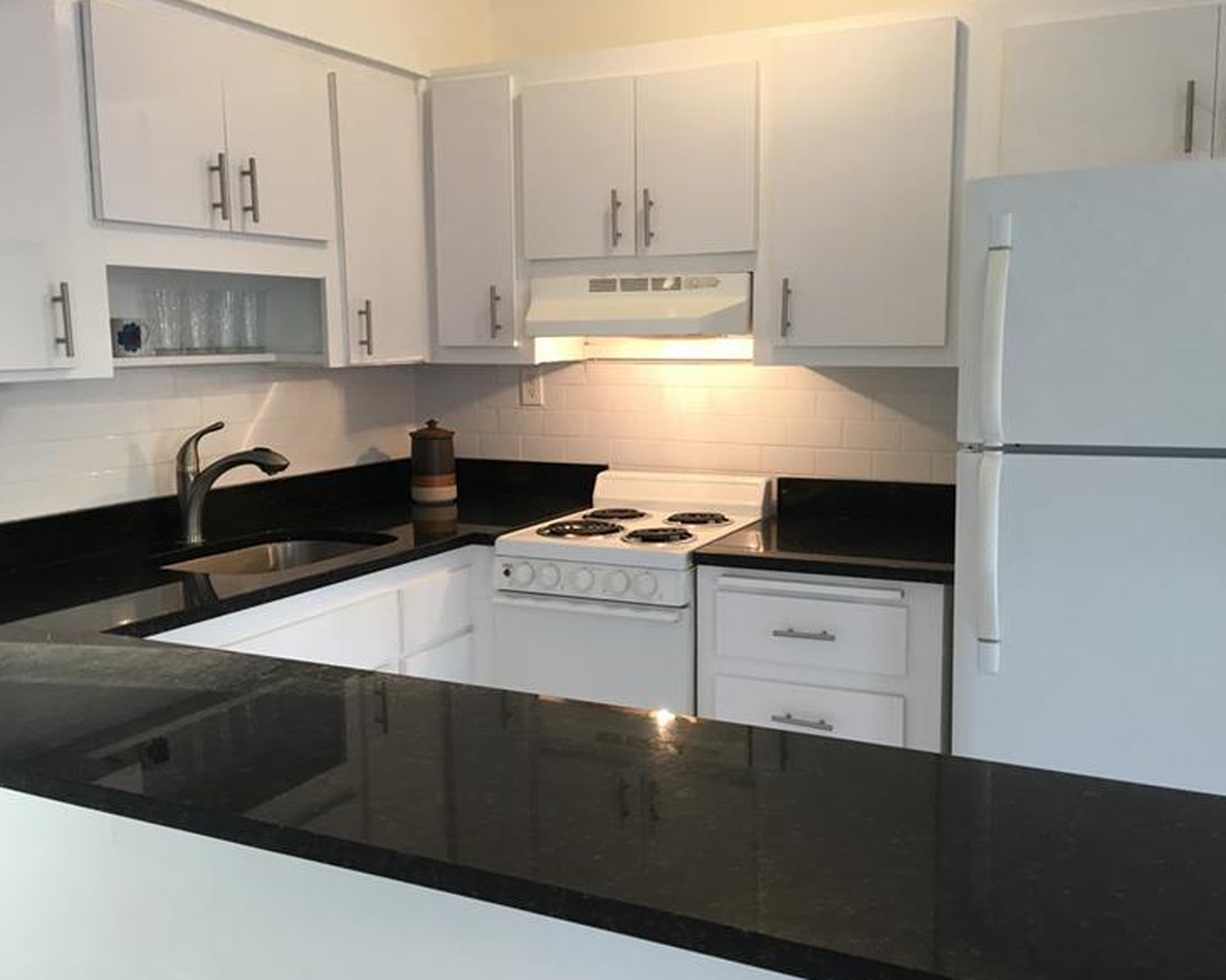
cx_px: 648
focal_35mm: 31
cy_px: 488
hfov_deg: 57.1
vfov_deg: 47.1
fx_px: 1125
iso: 32
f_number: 2.2
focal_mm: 4.15
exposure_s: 1/15
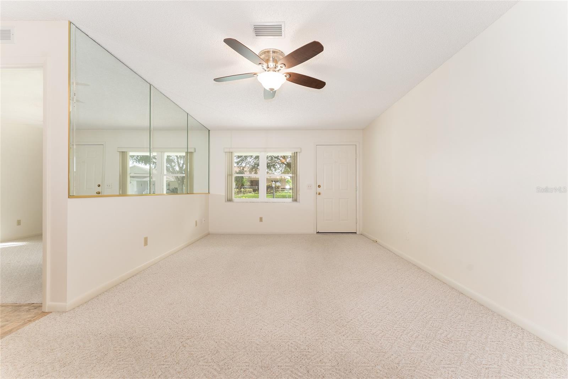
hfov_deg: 104.3
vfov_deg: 81.2
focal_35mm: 14
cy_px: 190
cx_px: 284
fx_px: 221
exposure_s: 1/15
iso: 500
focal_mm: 14
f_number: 7.1
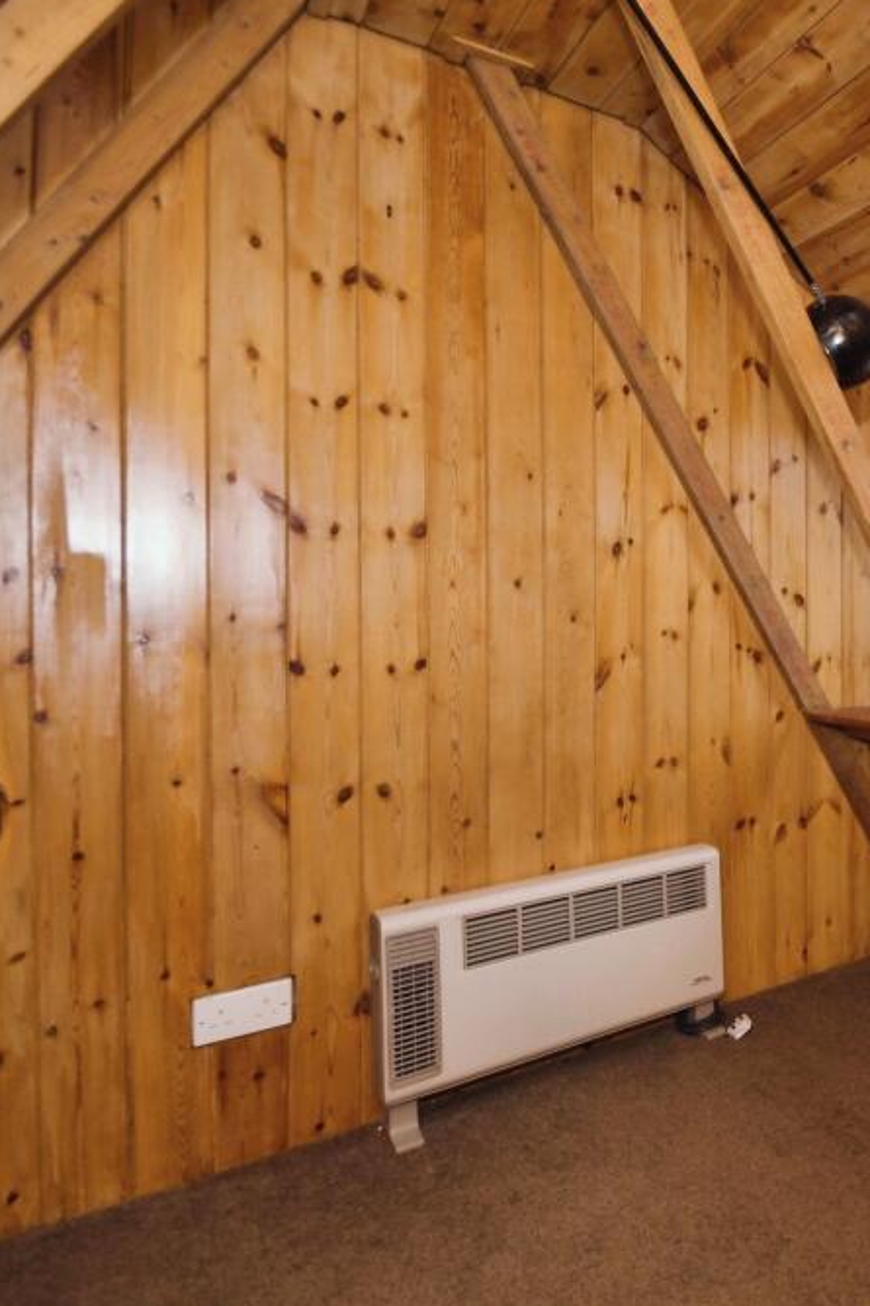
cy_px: 652
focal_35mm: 23
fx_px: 834
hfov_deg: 43.9
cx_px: 933
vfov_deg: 76.1
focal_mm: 10
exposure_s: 1/80
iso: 400
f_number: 8
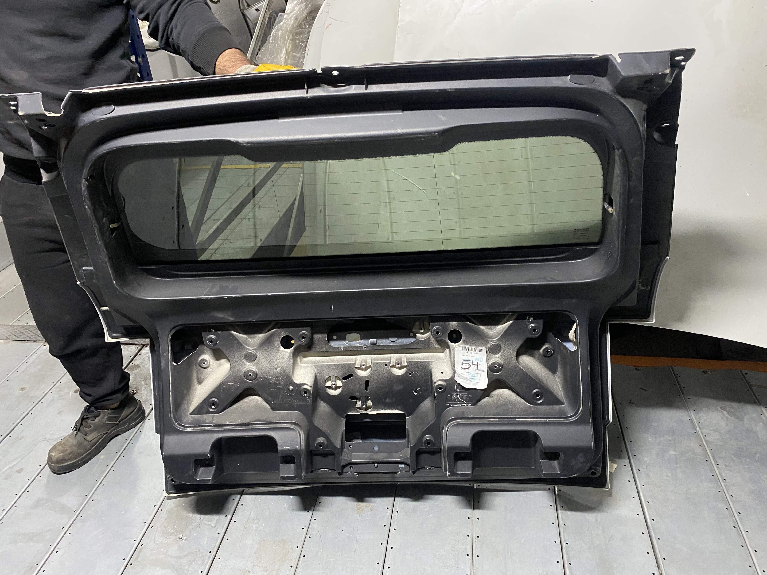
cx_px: 384
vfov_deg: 53.1
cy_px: 288
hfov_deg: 67.3
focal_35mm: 26
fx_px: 576
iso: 500
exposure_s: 1/33
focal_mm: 4.25
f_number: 1.8
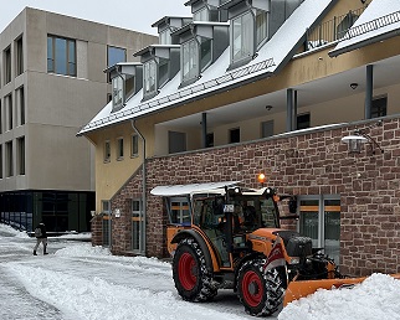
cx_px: 294
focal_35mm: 44
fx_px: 521
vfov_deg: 33.5
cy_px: 241
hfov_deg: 40.9
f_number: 1.78
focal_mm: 6.86
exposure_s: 1/864
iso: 80
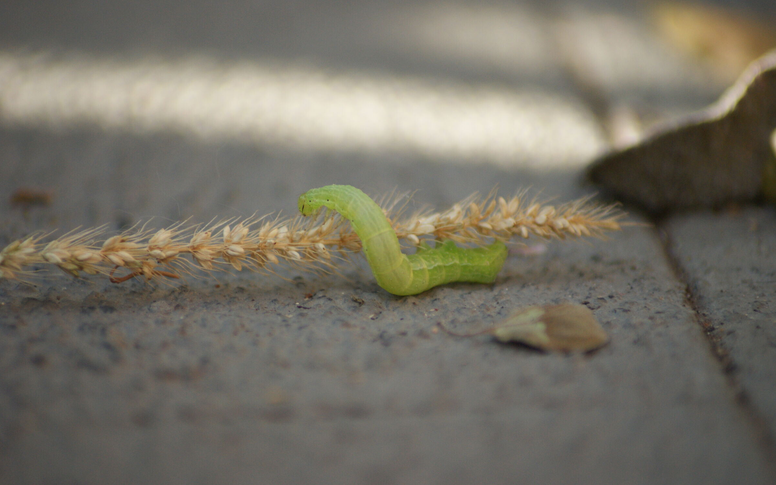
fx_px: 5838
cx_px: 388
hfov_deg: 7.6
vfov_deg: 4.8
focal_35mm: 276
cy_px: 233
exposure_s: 1/320
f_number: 4.5
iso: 320
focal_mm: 180
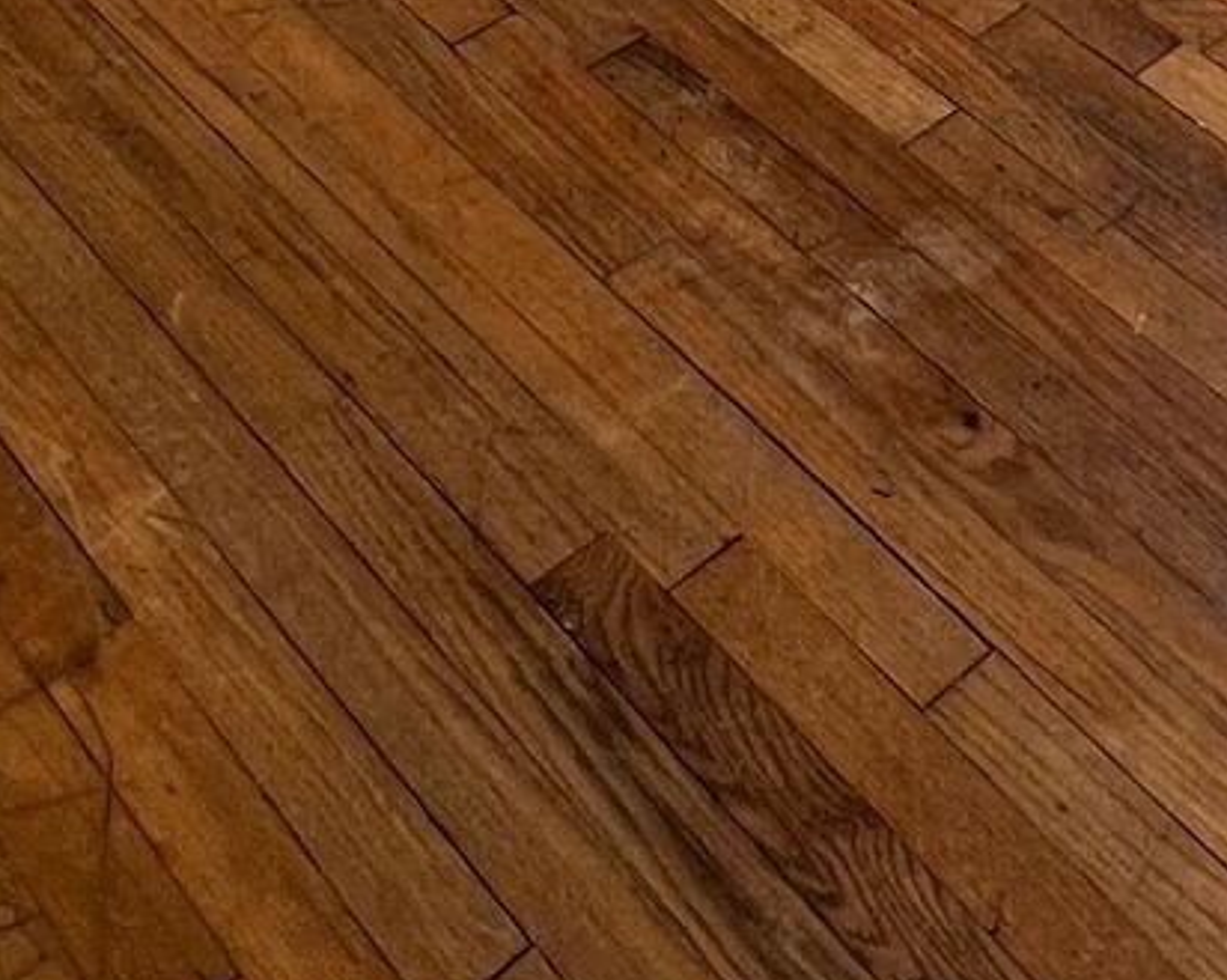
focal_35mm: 71
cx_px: 849
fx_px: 2576
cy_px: -1409
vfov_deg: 14.2
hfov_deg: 26.6
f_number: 1.8
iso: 40
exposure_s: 1/99
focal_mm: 1.57
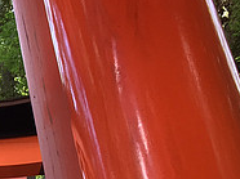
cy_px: 206
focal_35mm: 125
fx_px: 866
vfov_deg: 11.6
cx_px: -201
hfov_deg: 13.9
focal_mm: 4.15
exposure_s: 1/60
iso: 32
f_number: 2.2
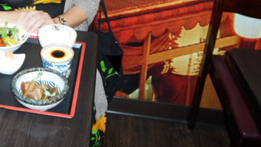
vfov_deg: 22.8
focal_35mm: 49
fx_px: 339
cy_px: -20
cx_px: 42
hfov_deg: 39.9
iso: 120
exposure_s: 1/30
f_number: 2.5
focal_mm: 4.5
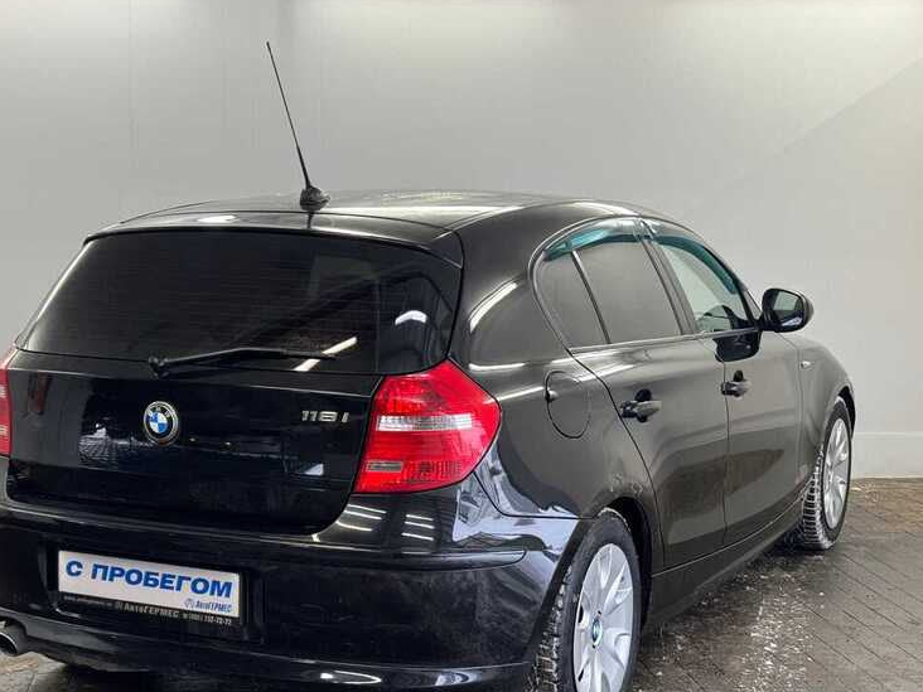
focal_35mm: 59
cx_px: 403
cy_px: 413
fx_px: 1573
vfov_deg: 24.8
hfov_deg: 32.7
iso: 80
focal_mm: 6.76
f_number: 1.78
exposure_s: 1/100
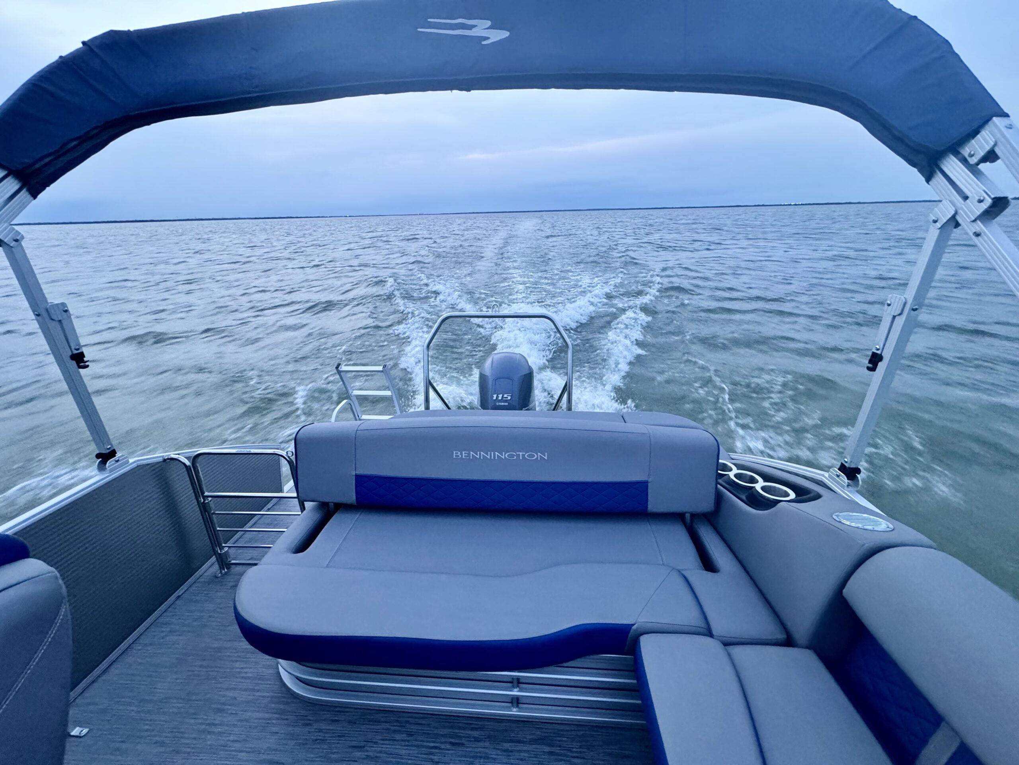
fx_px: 412
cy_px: 382
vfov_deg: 85.7
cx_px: 510
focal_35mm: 14
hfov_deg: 102.1
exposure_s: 1/60
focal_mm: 2.22
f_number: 2.2
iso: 400
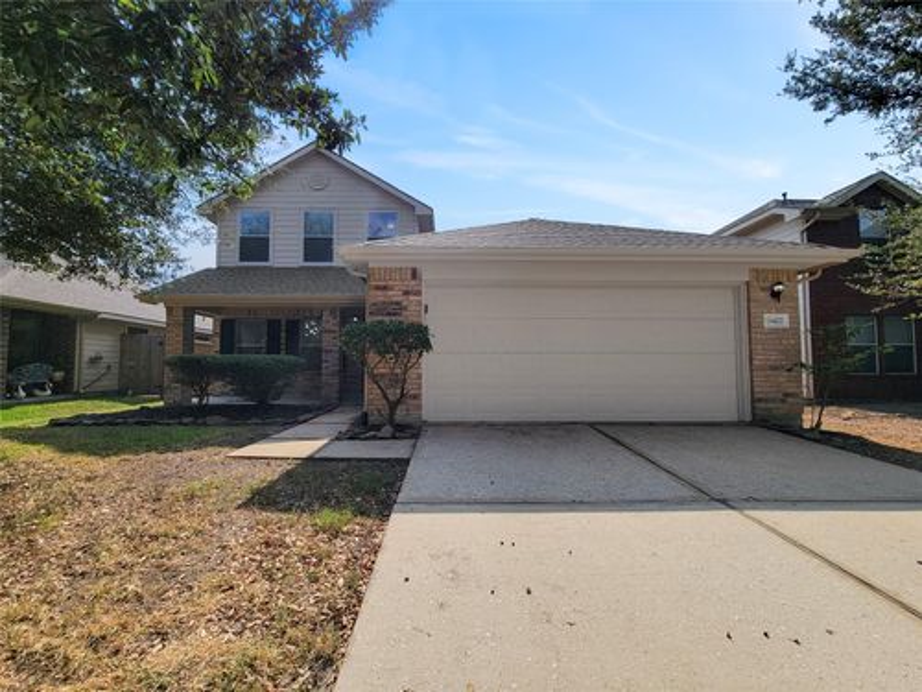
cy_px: 346
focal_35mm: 13
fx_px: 346
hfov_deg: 106.2
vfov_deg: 89.9
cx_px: 461
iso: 50
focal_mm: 2.2
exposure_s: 1/2300
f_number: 2.2
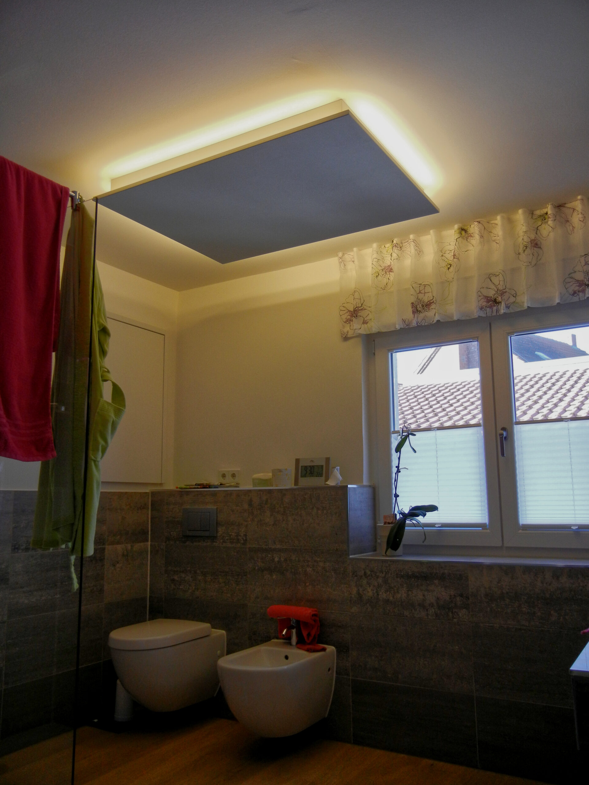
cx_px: 294
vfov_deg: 60.0
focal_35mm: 30
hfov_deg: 46.8
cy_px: 392
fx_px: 681
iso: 160
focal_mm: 5.4
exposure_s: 1/56
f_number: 3.5
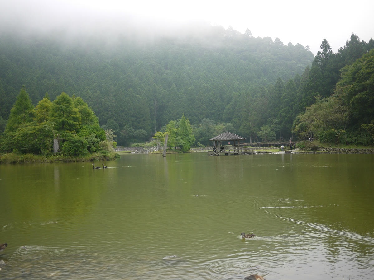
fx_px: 432
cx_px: 187
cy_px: 140
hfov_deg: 46.8
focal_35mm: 40
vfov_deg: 36.0
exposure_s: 1/1000
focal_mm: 20
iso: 160
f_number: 2
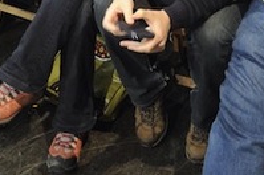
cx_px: 99
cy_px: -136
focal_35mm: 73
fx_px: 534
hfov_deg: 27.7
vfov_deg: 15.9
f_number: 4
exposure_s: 1/30
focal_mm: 20
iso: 2000
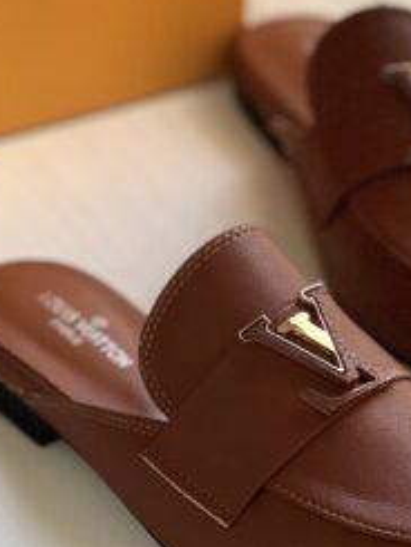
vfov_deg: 11.0
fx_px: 2847
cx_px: 340
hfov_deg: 8.2
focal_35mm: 180
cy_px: 126
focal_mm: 9
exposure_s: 1/107
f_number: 2.8
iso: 250
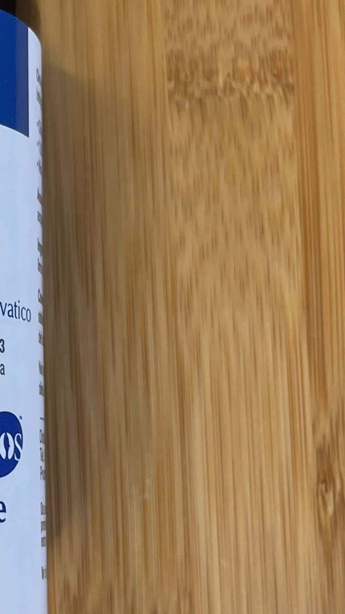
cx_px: -211
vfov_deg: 25.9
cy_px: 330
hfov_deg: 13.6
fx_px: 1334
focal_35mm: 82
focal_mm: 4.2
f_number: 1.6
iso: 80
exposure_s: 1/100
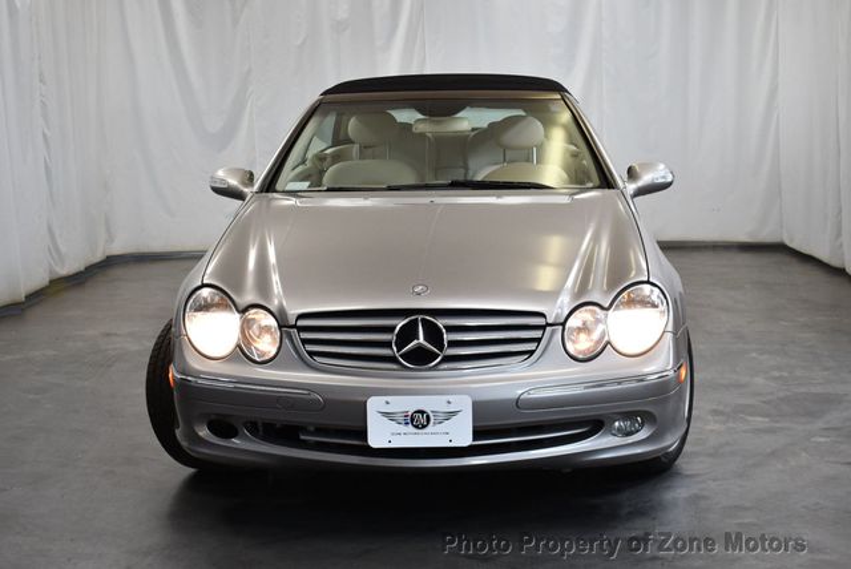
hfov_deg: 36.8
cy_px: 284
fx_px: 1278
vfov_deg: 25.1
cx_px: 426
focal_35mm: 54
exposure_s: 1/200
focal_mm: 27
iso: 800
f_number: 4
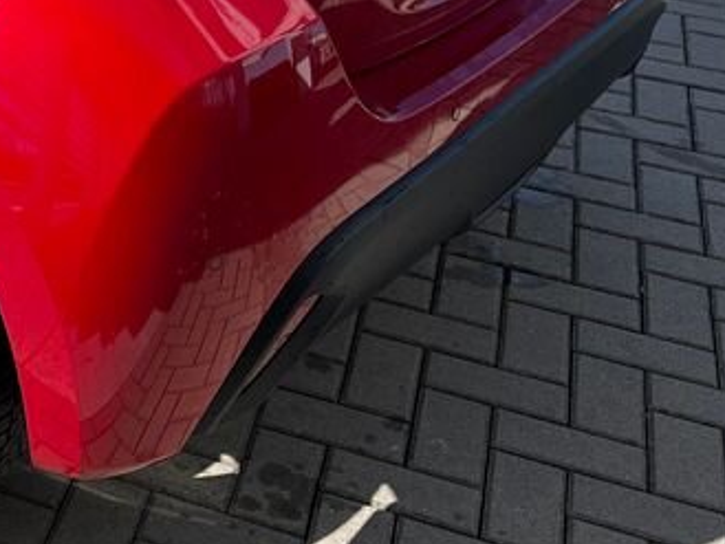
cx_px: -203
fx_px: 1697
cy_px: -143
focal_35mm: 81
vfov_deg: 17.2
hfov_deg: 21.9
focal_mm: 5.1
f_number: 1.6
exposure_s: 1/2062
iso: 50
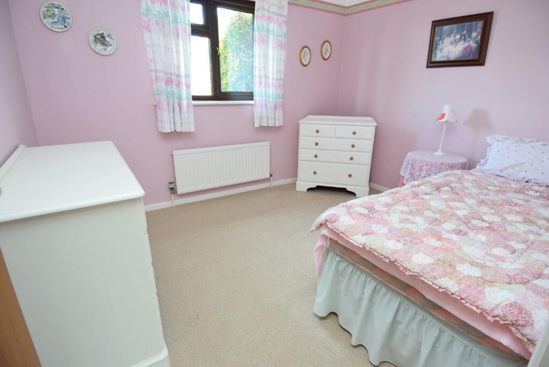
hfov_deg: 90.0
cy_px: 184
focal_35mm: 18
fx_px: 275
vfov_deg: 67.5
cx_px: 274
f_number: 4
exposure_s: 1/60
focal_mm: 12
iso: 450
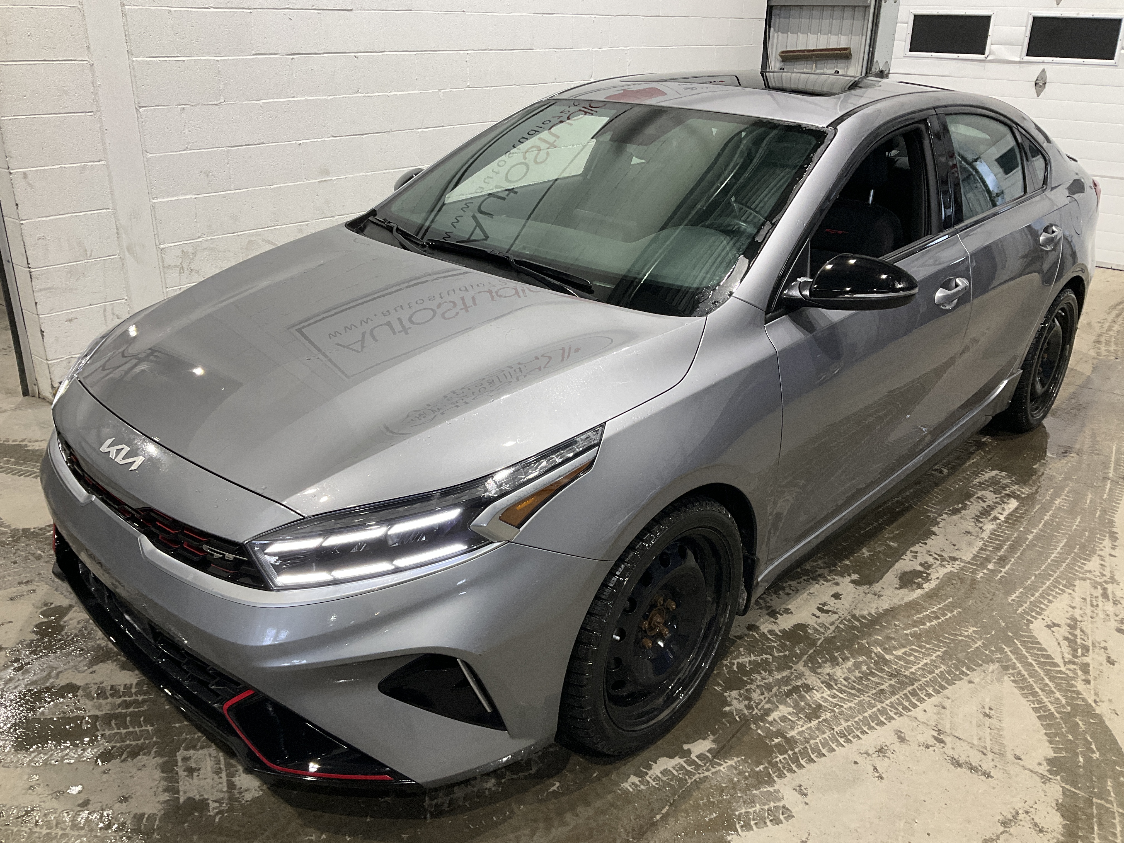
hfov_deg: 61.7
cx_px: 562
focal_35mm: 29
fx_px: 942
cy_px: 422
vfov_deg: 48.2
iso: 64
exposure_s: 1/60
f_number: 1.8
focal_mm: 3
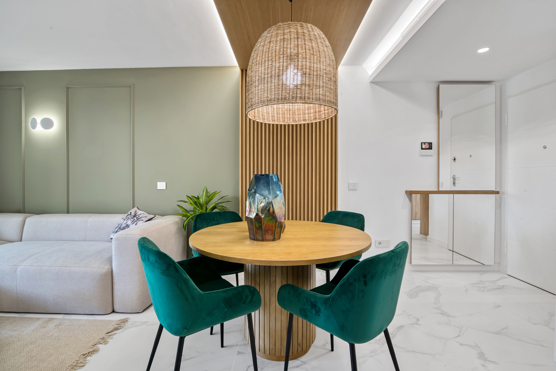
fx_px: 247
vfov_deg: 73.8
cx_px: 278
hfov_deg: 96.7
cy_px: 186
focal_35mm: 16
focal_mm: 16
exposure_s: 1/10
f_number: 10
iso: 100
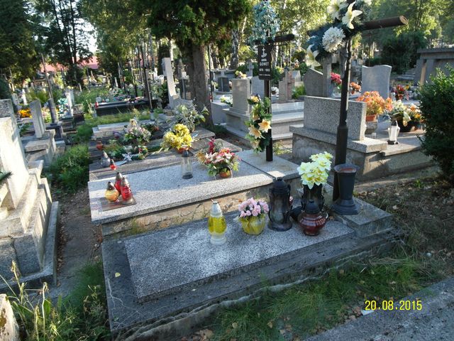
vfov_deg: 56.8
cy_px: 170
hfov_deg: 71.6
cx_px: 227
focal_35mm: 24
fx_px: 315
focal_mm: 5.2
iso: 100
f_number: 3.4
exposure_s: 1/90
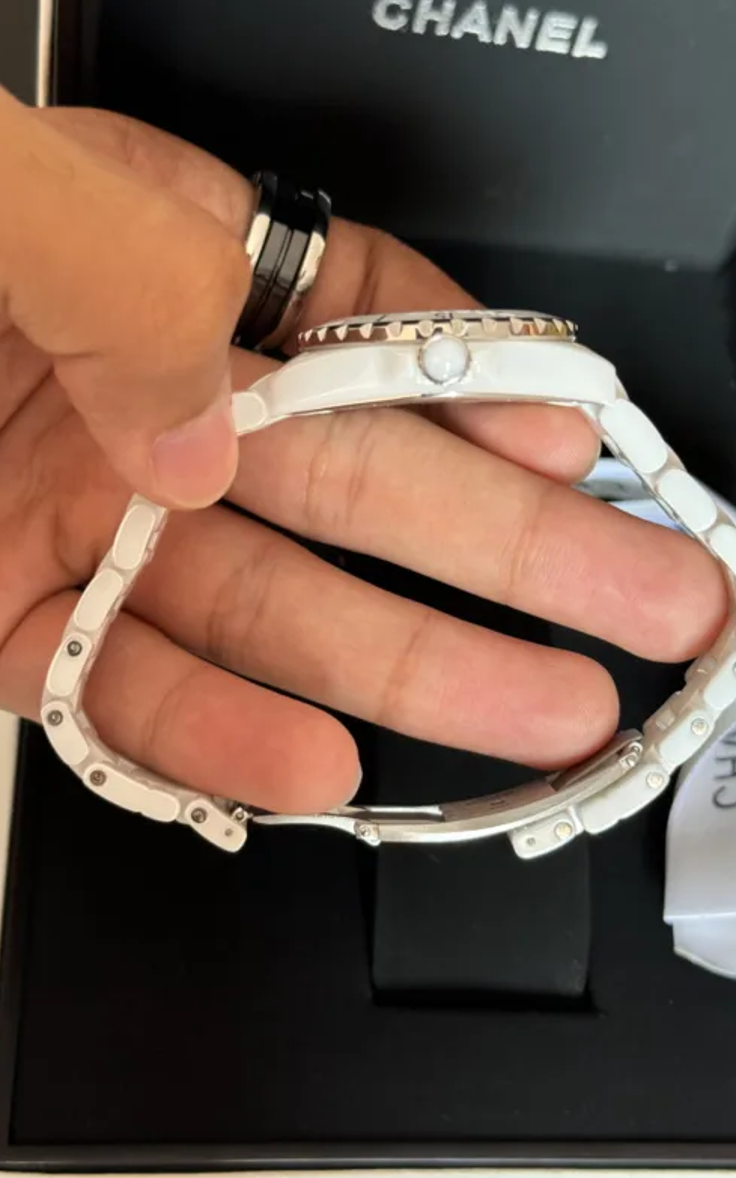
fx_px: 1670
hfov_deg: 24.8
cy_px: 578
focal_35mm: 52
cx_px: 403
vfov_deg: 38.9
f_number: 1.78
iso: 200
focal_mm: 6.76
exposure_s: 1/60
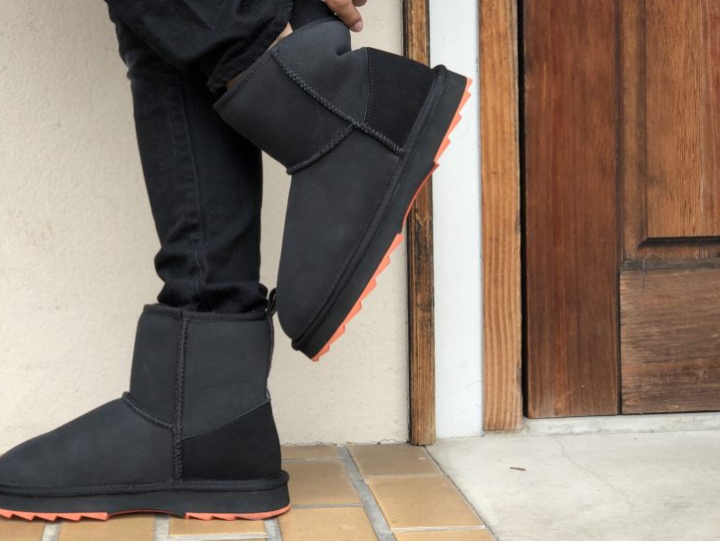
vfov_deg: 20.4
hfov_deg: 27.0
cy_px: 251
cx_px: 300
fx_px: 1498
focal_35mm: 72
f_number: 2.4
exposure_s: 1/222
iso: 16
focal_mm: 6
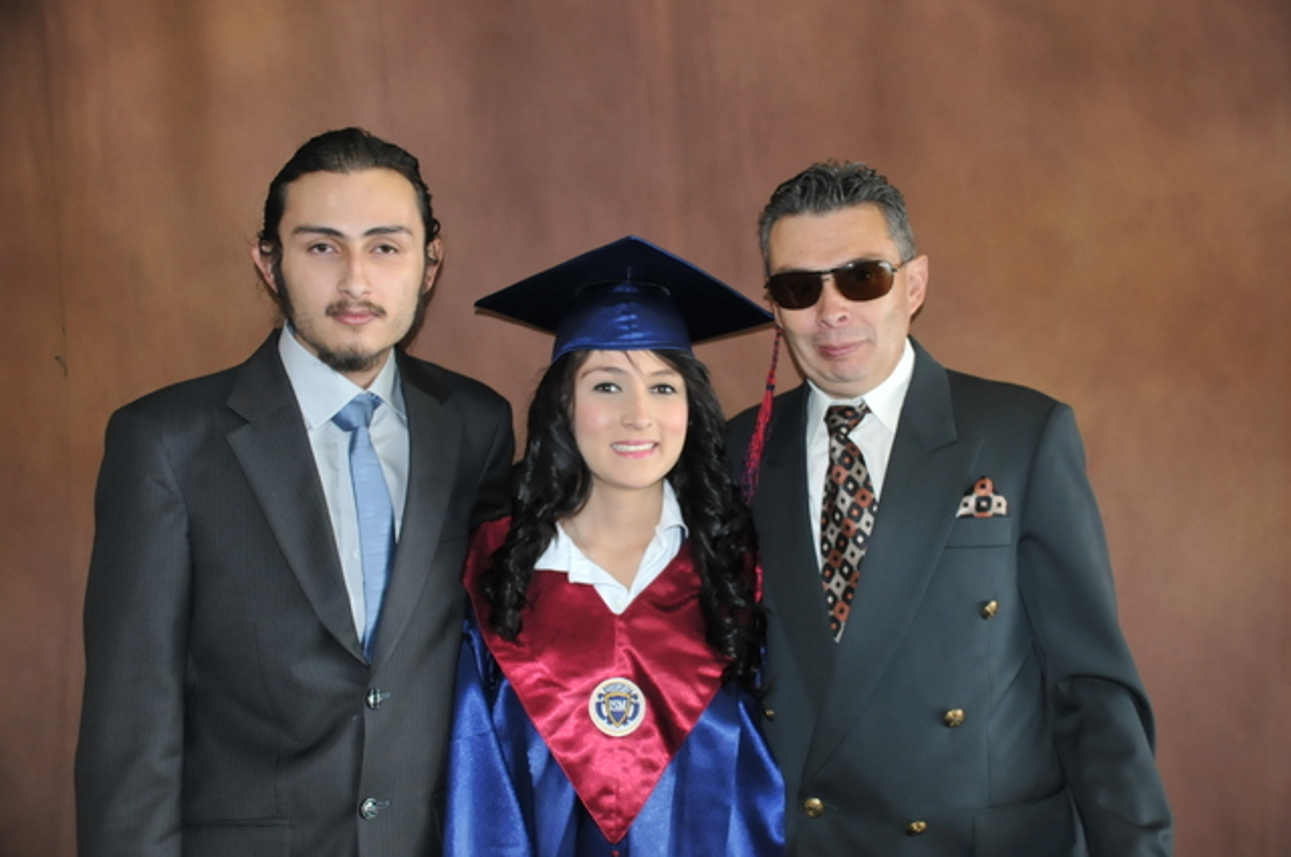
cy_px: 428
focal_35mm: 42
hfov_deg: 46.5
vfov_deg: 31.8
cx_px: 646
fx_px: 1504
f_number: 4
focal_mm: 28
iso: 800
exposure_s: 1/60
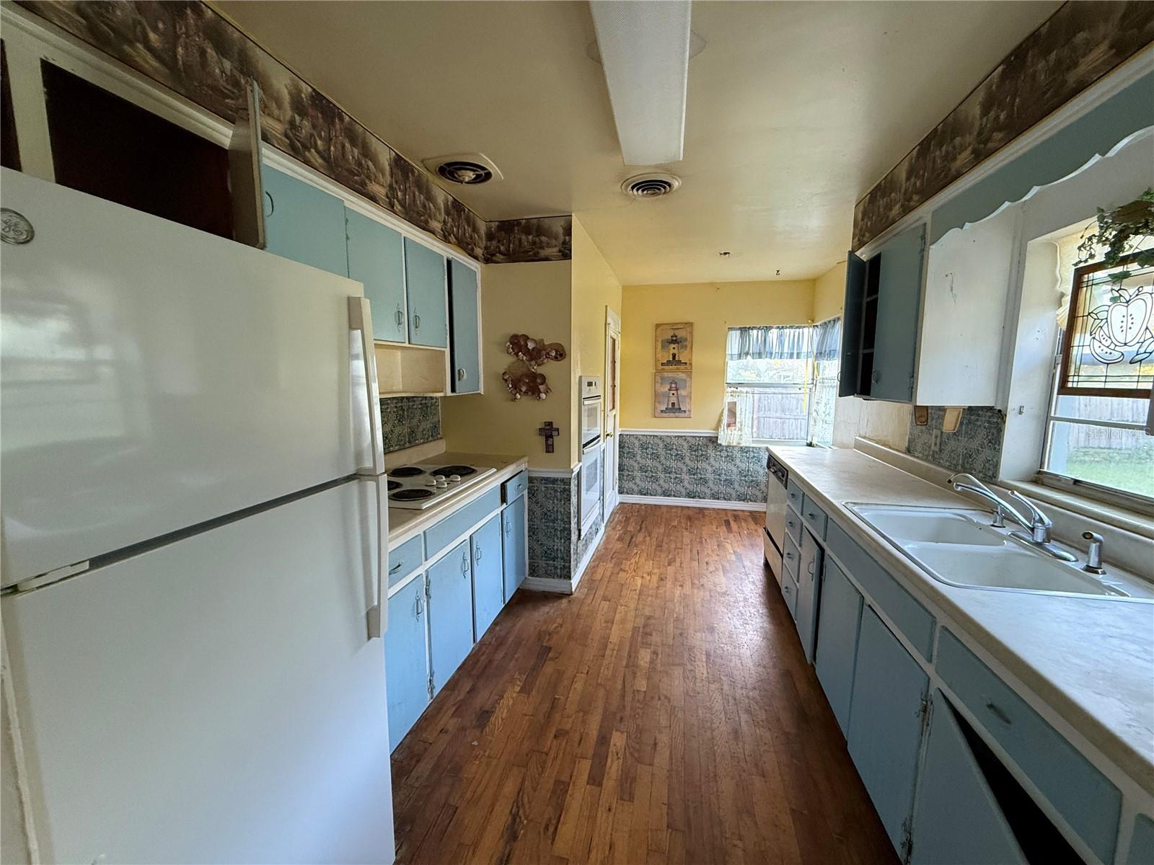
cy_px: 432
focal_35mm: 14
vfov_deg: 85.7
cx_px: 577
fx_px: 467
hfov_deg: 102.1
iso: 400
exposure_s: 1/60
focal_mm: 2.22
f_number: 2.2
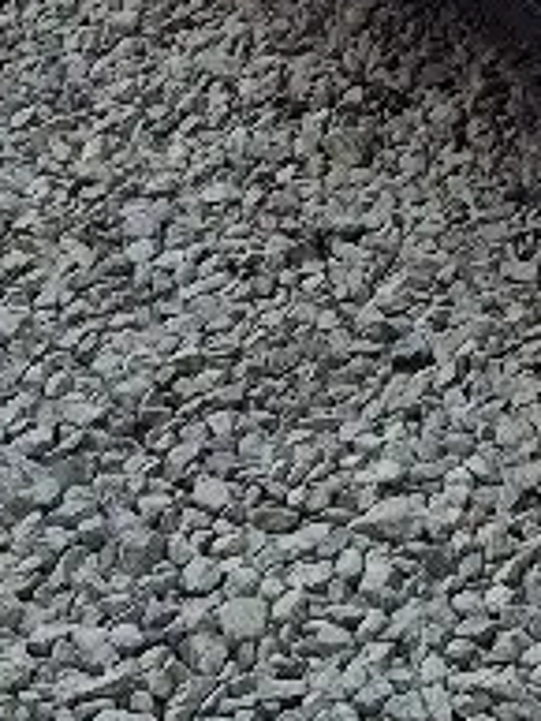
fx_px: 3310
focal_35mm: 159
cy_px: -592
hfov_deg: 8.7
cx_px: 1190
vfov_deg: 11.5
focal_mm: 5.4
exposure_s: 1/1250
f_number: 1.8
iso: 25
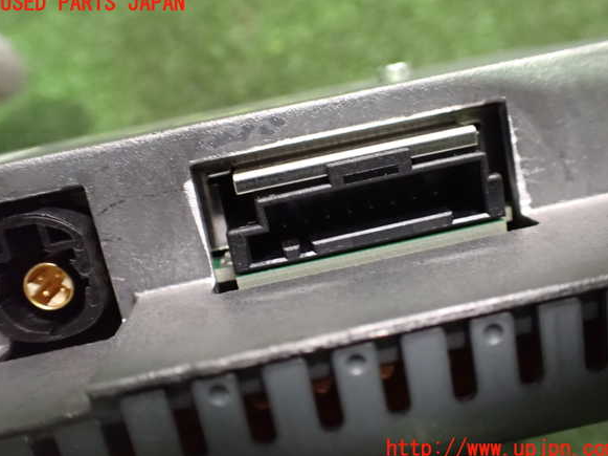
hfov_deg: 58.4
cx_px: 309
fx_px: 544
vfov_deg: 45.4
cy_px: 226
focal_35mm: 31
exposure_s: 1/30
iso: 1600
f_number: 2.3
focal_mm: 5.4
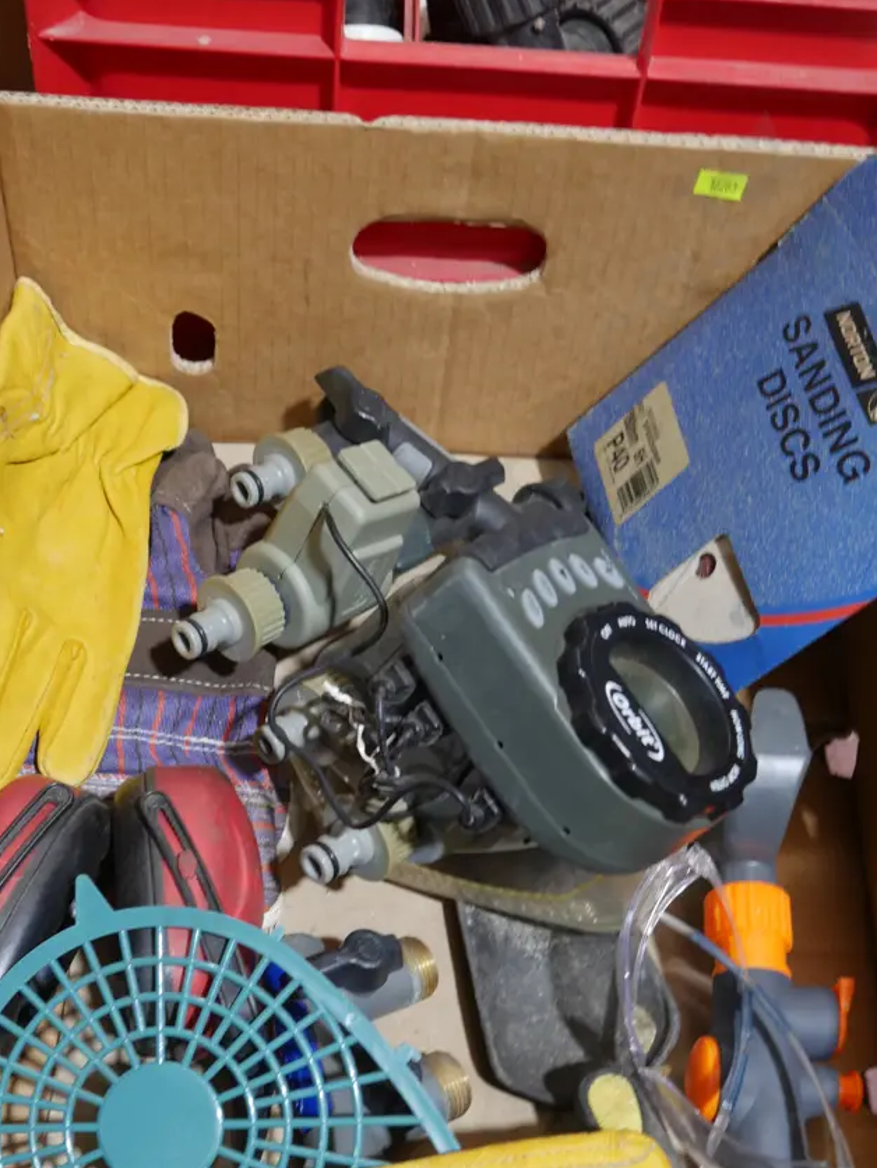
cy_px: 701
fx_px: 1654
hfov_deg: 29.6
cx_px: 360
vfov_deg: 38.7
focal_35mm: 49
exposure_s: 1/60
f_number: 4.5
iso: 500
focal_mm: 20
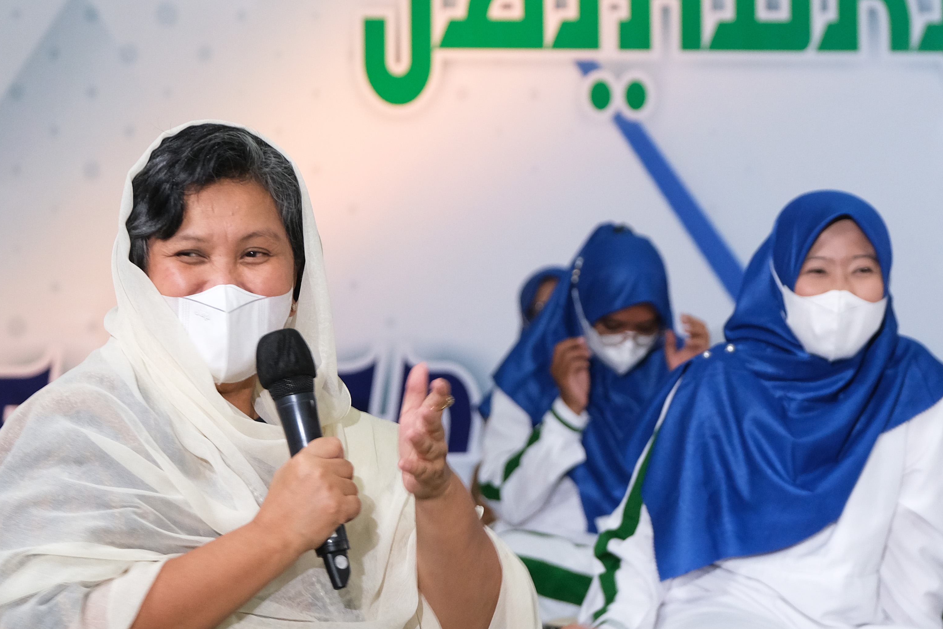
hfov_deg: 13.5
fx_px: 3981
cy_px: 225
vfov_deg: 9.0
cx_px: 507
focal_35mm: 152
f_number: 2.8
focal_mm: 50
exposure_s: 1/100
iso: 1000
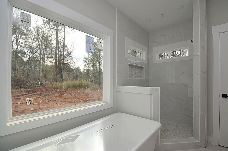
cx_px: 121
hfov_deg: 96.7
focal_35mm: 16
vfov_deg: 73.4
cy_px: 78
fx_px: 101
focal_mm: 10
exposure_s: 1/200
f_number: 5
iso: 100
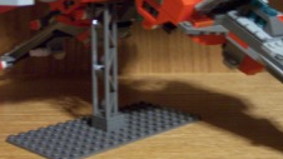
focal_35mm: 82
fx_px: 615
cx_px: 128
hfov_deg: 25.9
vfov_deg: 14.6
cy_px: 22
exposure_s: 1/8
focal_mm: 8
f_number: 2.8
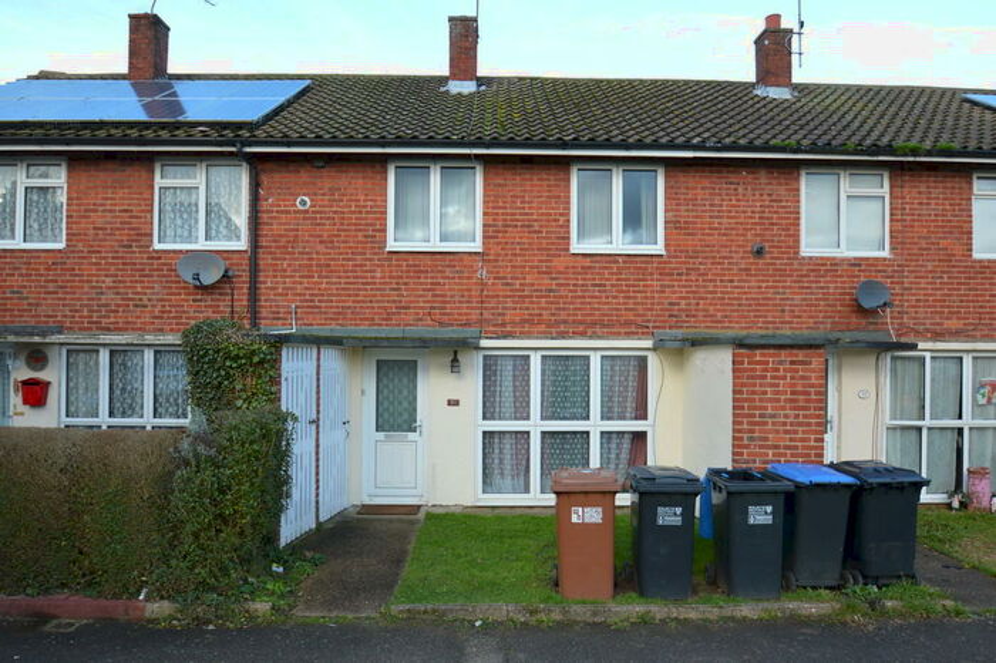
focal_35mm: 22
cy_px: 332
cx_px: 498
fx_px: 622
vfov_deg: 56.1
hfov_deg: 77.3
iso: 200
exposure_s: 1/125
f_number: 5.6
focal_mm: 15
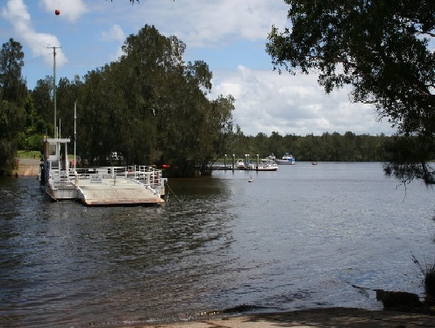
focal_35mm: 35
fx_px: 441
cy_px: 164
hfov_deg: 52.5
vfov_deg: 40.8
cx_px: 218
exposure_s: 1/1493
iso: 50
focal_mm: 4.28
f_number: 2.4
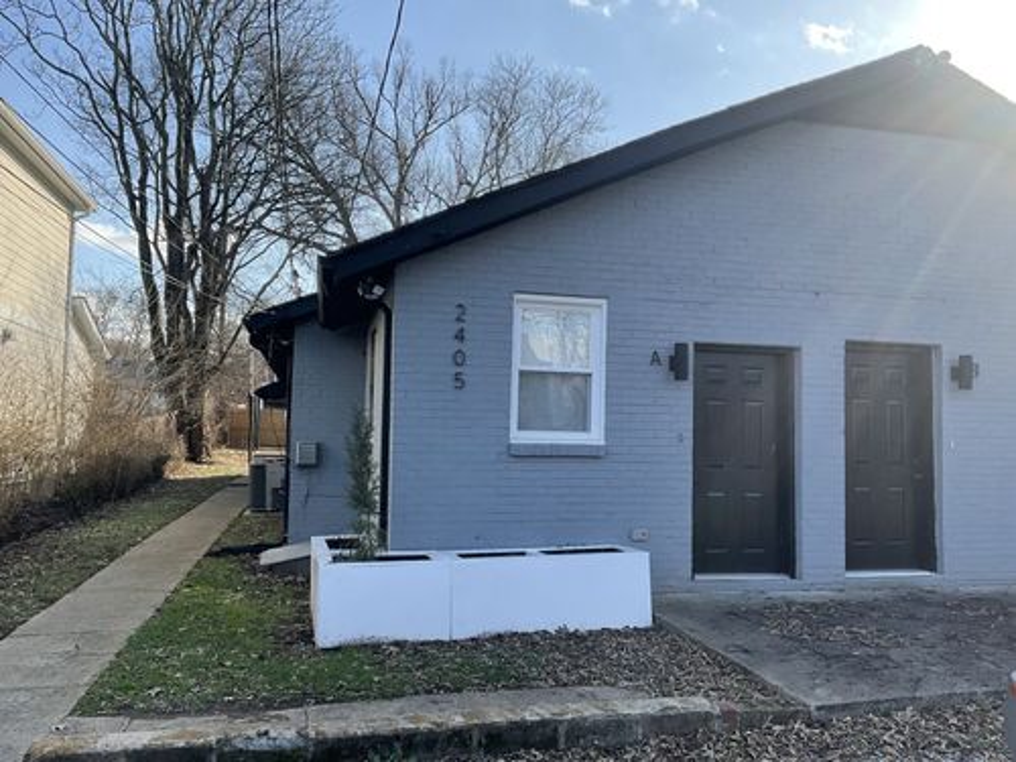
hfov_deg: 61.7
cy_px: 381
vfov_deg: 48.2
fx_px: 851
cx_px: 508
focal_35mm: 29
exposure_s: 1/599
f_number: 1.8
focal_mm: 3
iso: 25
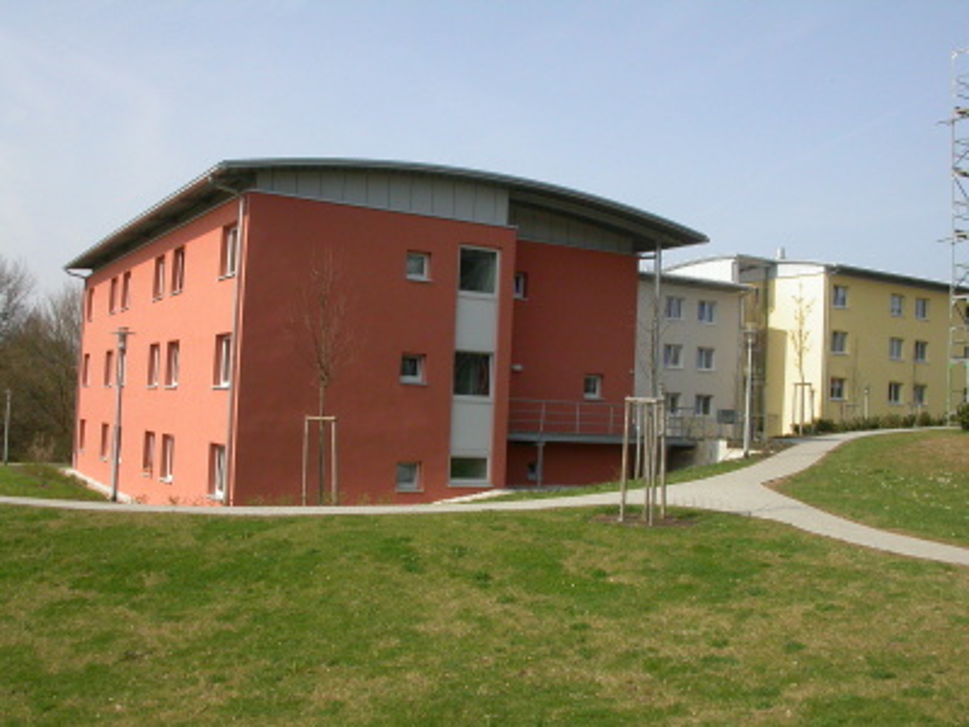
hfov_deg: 49.0
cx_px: 484
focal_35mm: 38
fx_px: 1064
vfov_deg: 37.7
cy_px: 364
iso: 200
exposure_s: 1/620
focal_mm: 7.85
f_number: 7.5
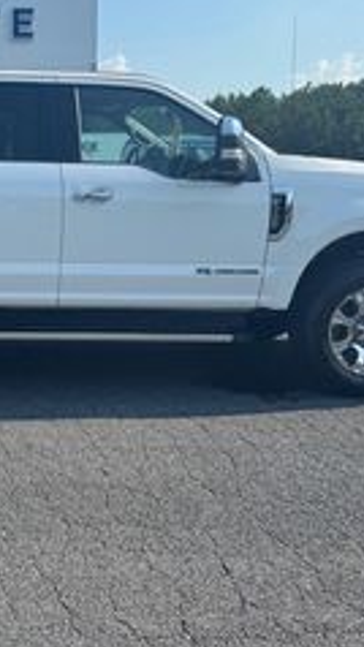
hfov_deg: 25.3
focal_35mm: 44
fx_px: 754
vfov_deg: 46.1
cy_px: 250
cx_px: -27
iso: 80
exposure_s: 1/4310
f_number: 1.78
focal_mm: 6.76
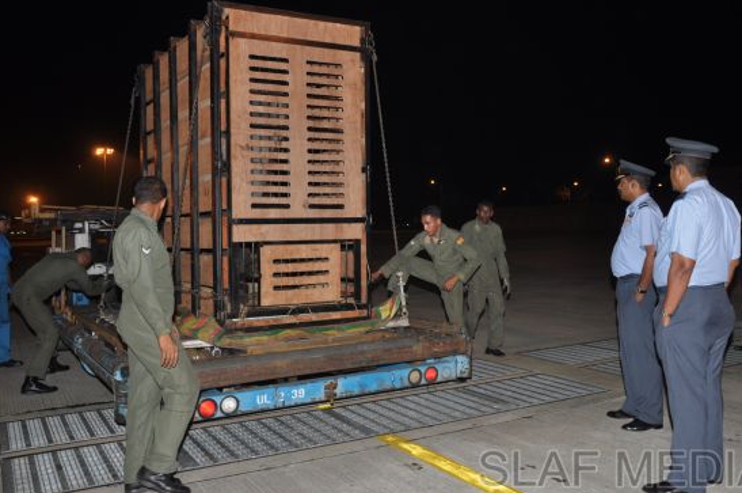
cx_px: 393
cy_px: 258
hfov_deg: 55.1
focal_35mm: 35
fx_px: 711
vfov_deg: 38.2
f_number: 3.8
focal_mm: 21
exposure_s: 1/30
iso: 200
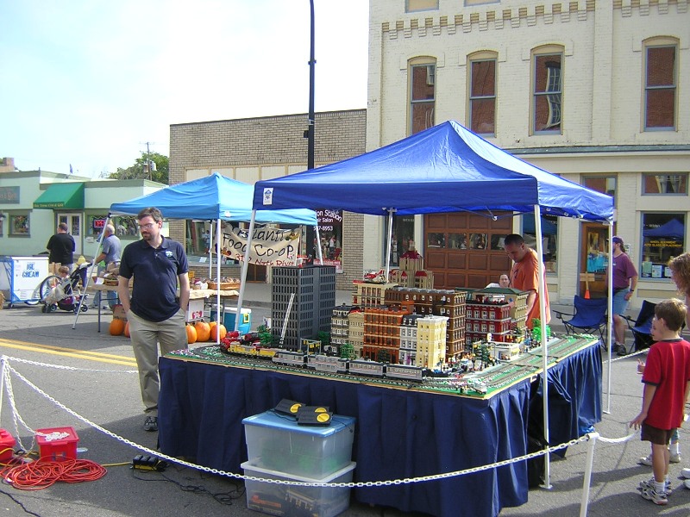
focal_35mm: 36
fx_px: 718
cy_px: 258
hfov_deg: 51.4
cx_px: 345
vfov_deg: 39.7
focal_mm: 4.7
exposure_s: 1/394
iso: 100
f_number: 2.6
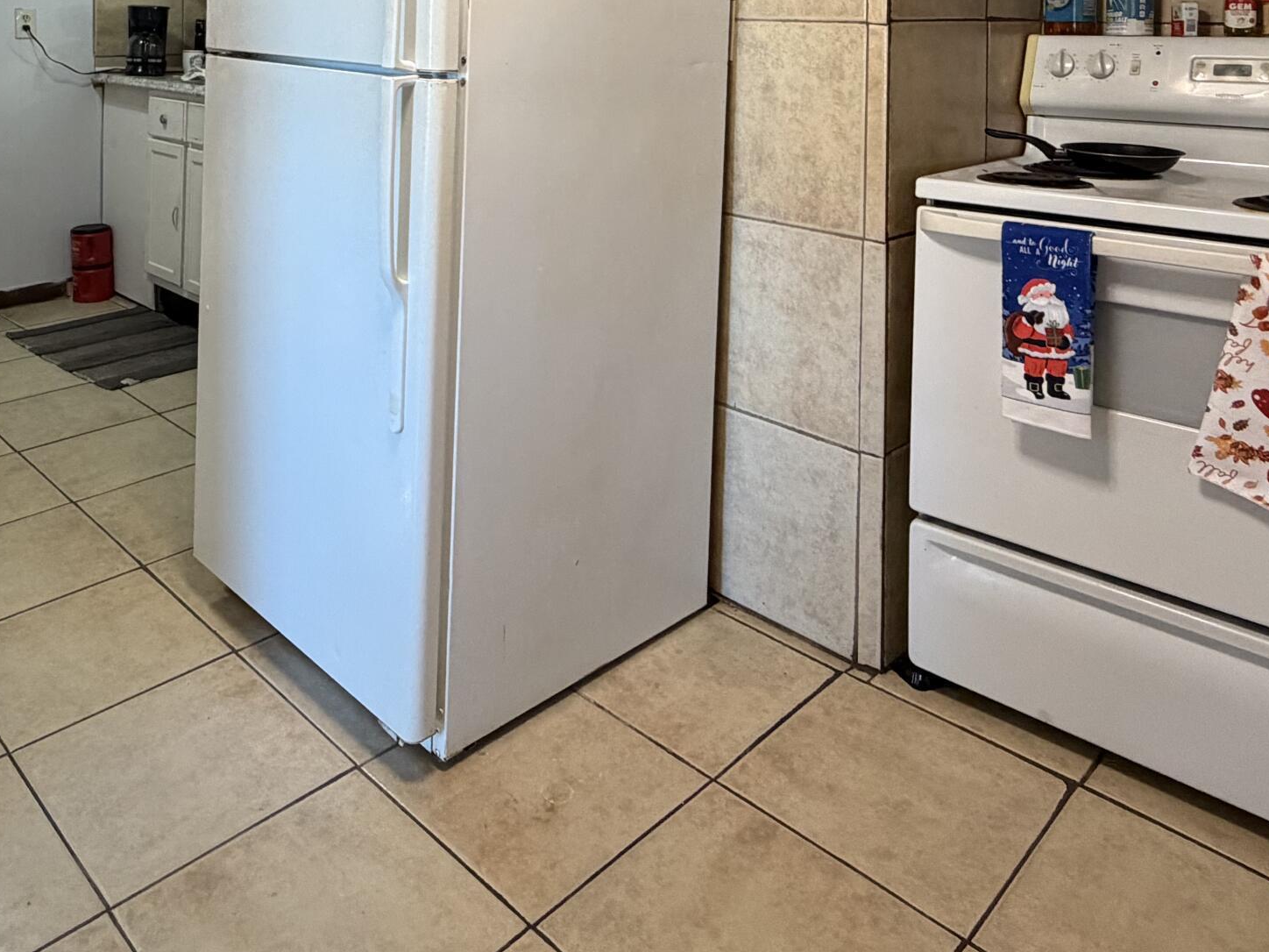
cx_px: 520
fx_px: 1063
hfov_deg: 61.2
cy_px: 45
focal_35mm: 29
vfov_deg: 42.9
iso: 320
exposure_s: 1/60
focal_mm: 2.22
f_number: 2.2
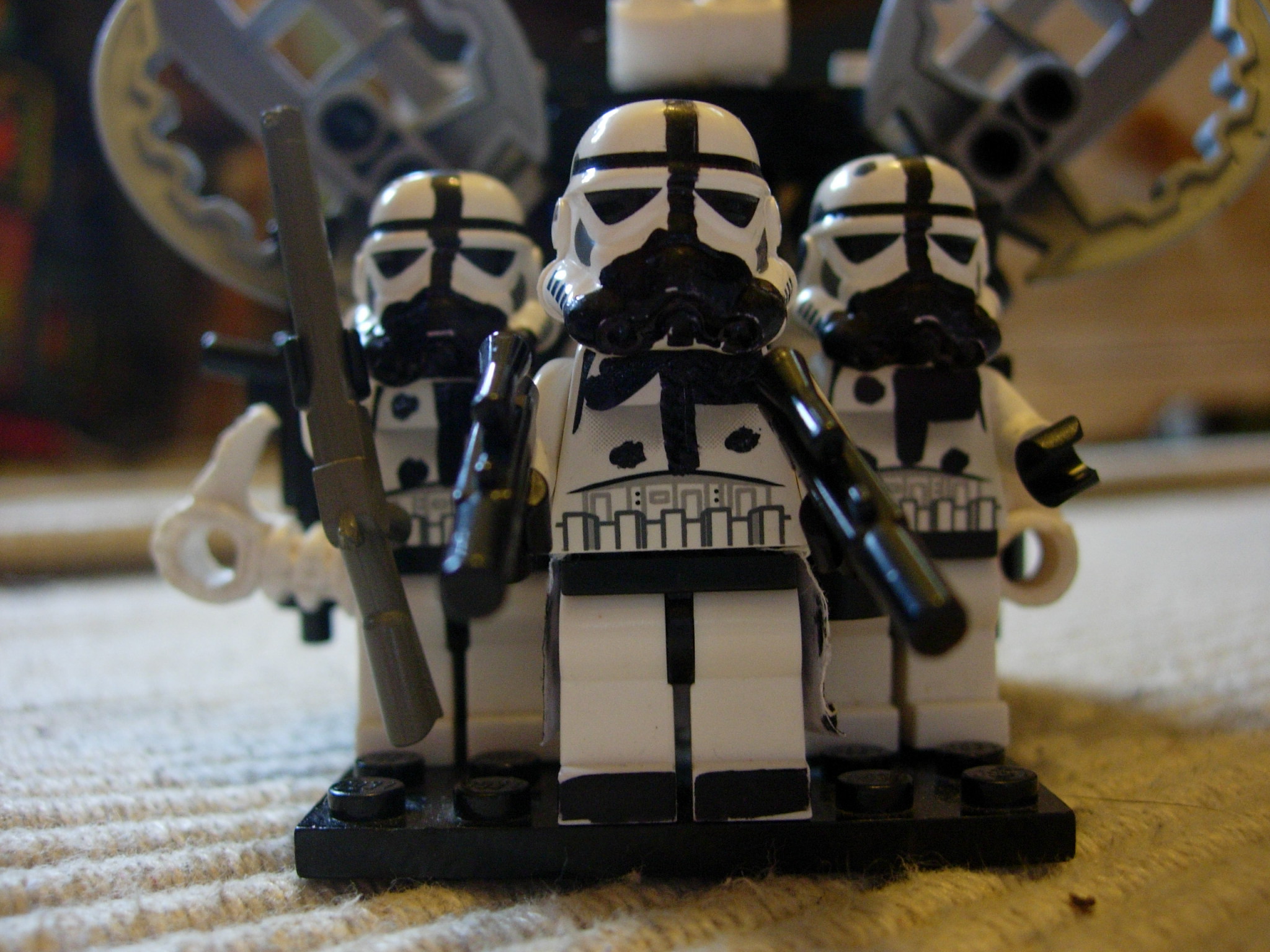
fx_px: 1394
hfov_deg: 49.0
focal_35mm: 38
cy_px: 476
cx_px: 635
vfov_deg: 37.7
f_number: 2.8
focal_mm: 7.8
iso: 200
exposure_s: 1/9.2
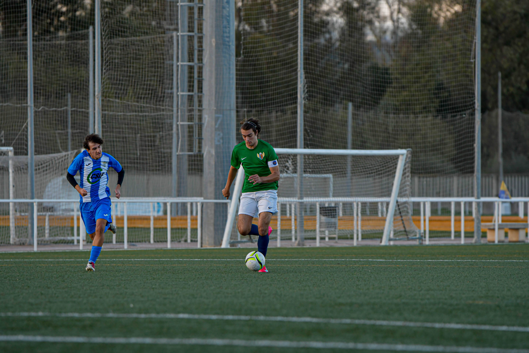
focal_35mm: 300
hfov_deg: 6.9
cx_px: 264
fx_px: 4408
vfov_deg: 4.6
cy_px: 176
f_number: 3.5
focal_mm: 200
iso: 400
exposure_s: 1/1250
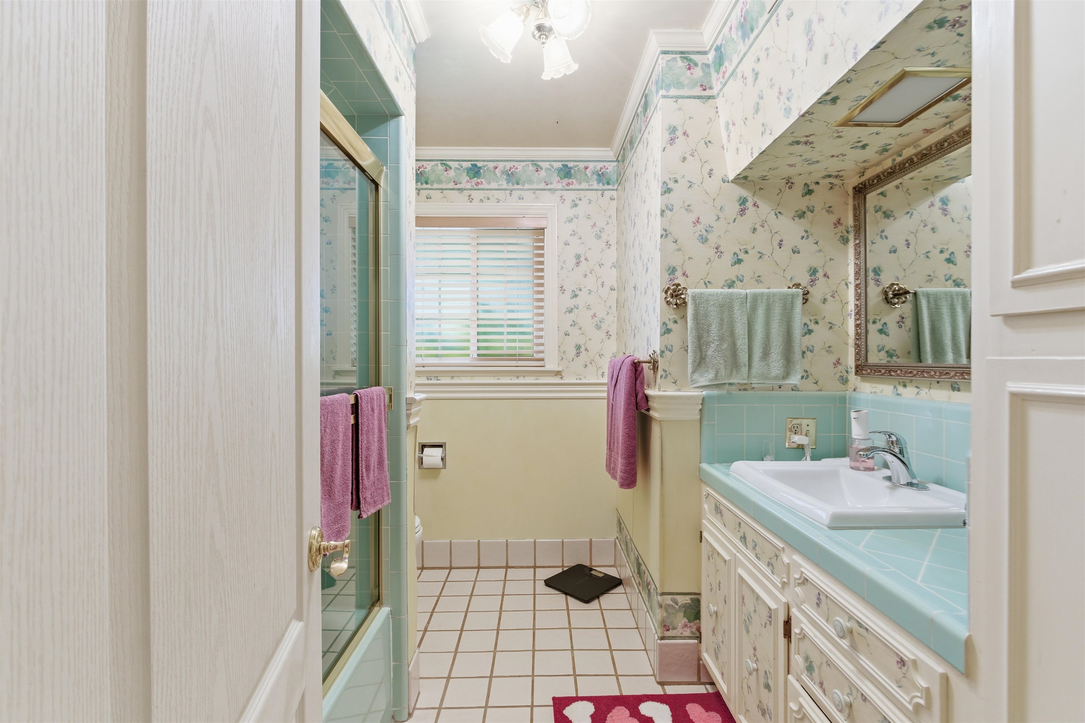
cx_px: 542
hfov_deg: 96.8
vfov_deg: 73.7
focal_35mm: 16
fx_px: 482
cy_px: 362
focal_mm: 16
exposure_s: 1/250
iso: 800
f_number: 9
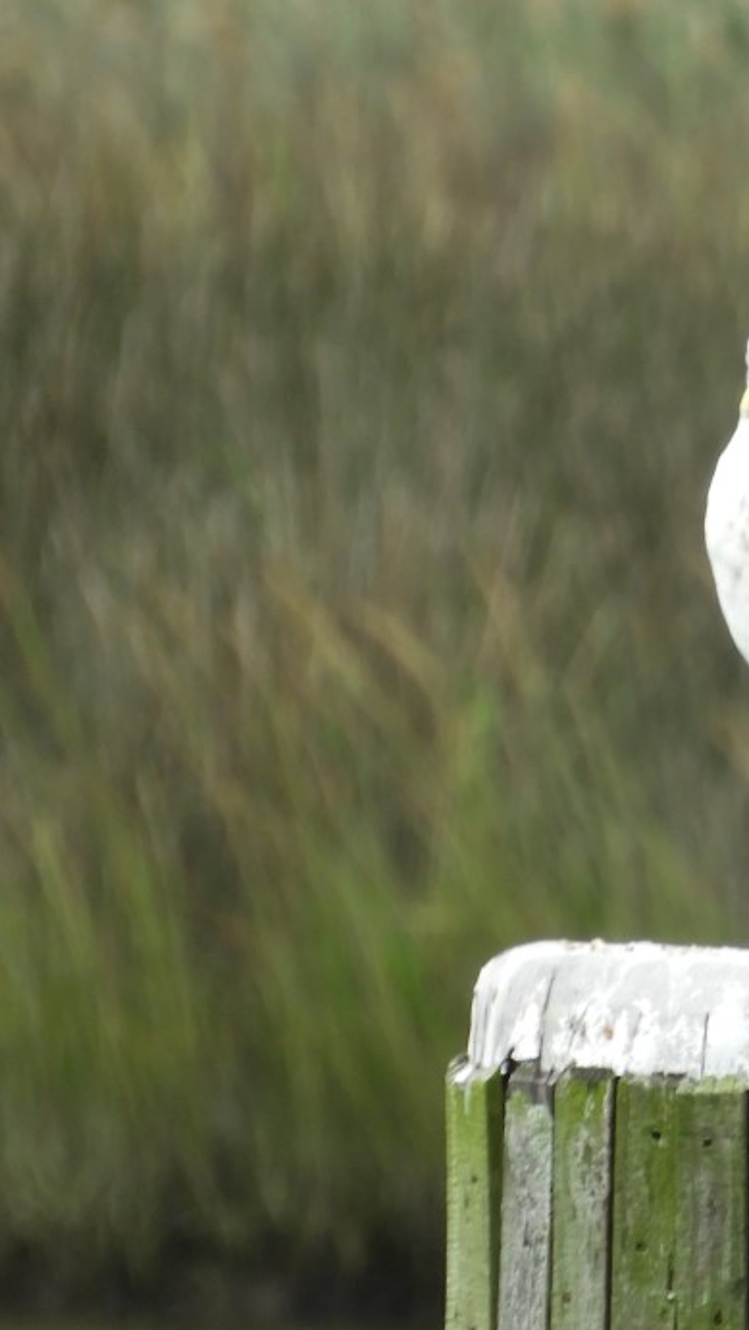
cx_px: 1221
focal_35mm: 1816
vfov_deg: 1.2
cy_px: 649
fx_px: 64079
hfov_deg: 0.7
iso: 100
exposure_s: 1/250
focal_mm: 143.3
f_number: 5.6
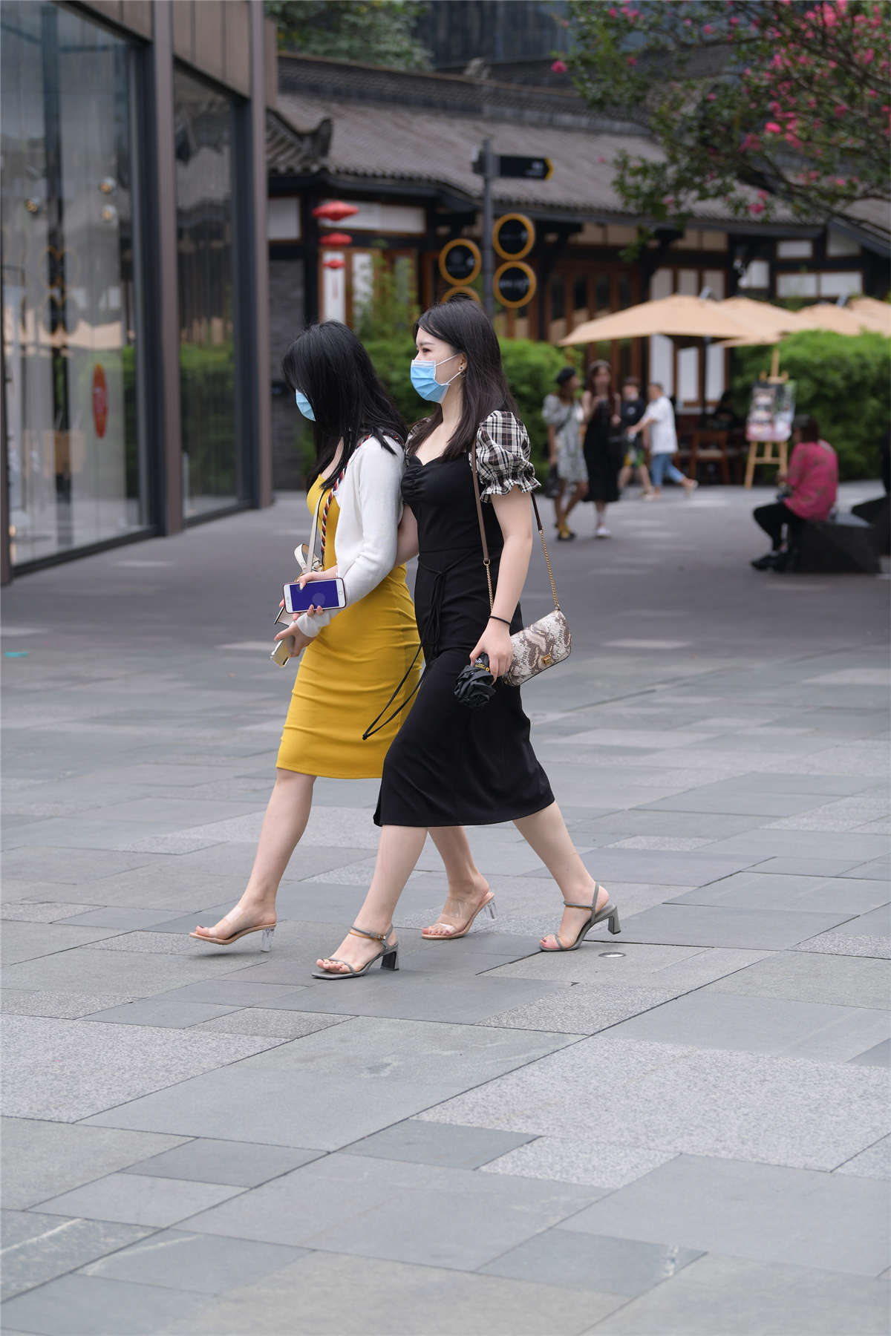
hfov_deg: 16.1
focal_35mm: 85
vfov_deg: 23.9
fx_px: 3155
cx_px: 446
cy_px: 668
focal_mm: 85
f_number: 3.5
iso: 200
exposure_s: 1/640
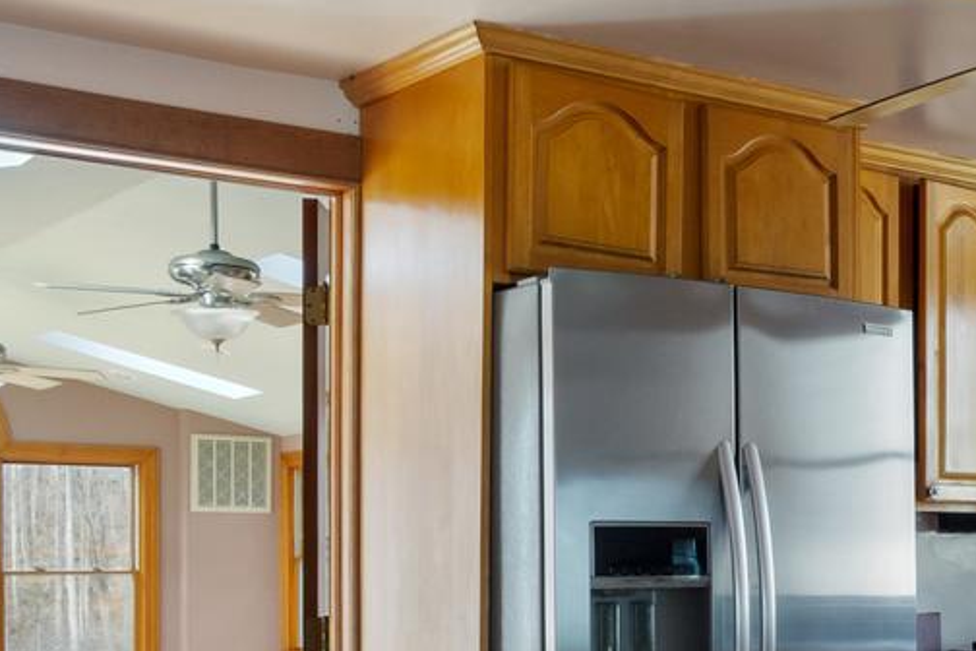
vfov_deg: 21.8
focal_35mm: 61
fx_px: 1654
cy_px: 563
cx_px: 1069
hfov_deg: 29.7
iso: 500
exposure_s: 4
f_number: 9
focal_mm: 10
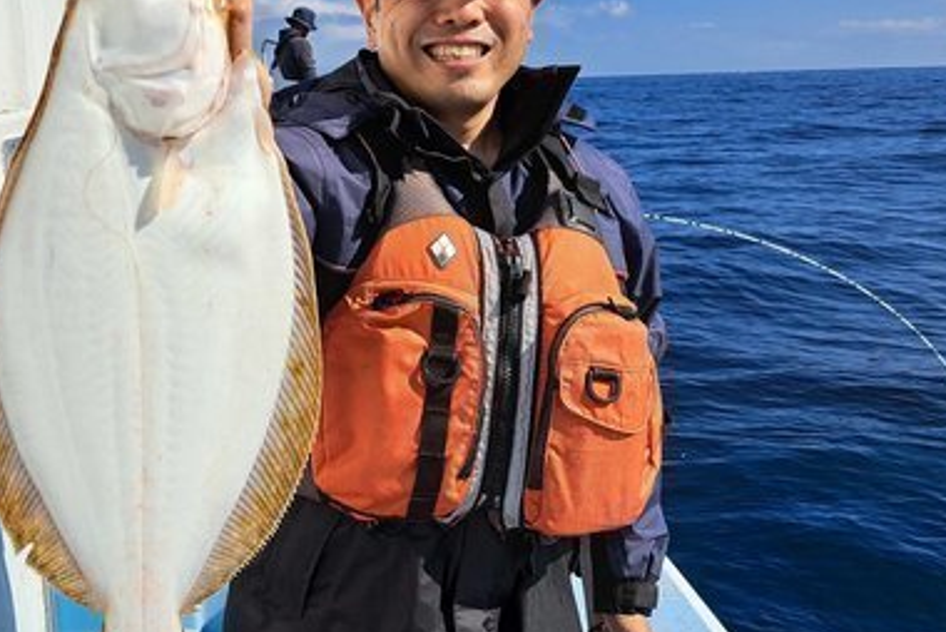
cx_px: 162
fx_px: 1104
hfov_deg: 43.7
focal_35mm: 42
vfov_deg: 31.7
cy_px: 209
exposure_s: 1/2475
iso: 50
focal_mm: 5.23
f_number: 1.8
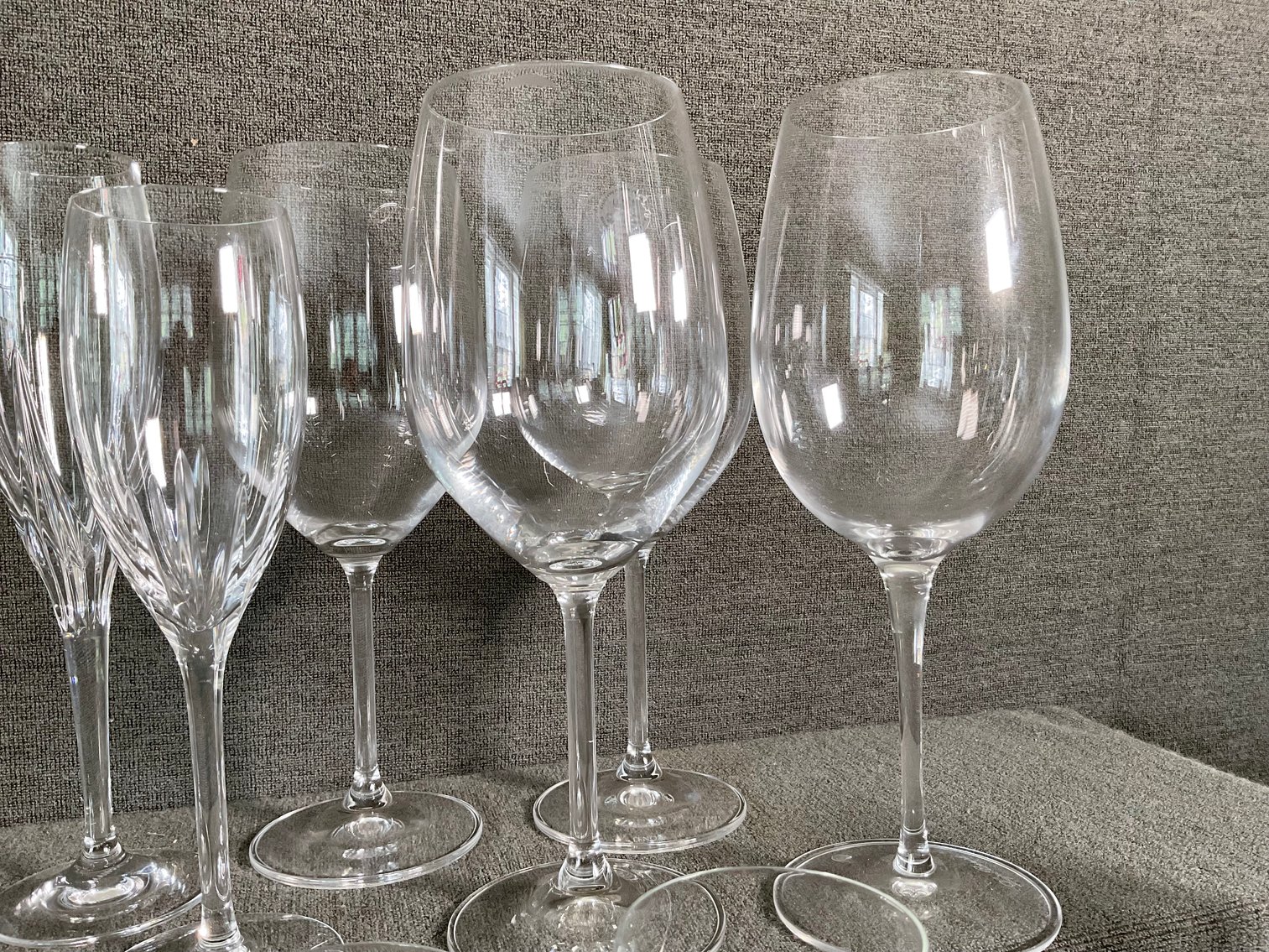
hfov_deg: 61.7
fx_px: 1063
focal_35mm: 29
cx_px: 634
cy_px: 476
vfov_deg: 48.2
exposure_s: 1/60
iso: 100
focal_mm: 3
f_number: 1.8
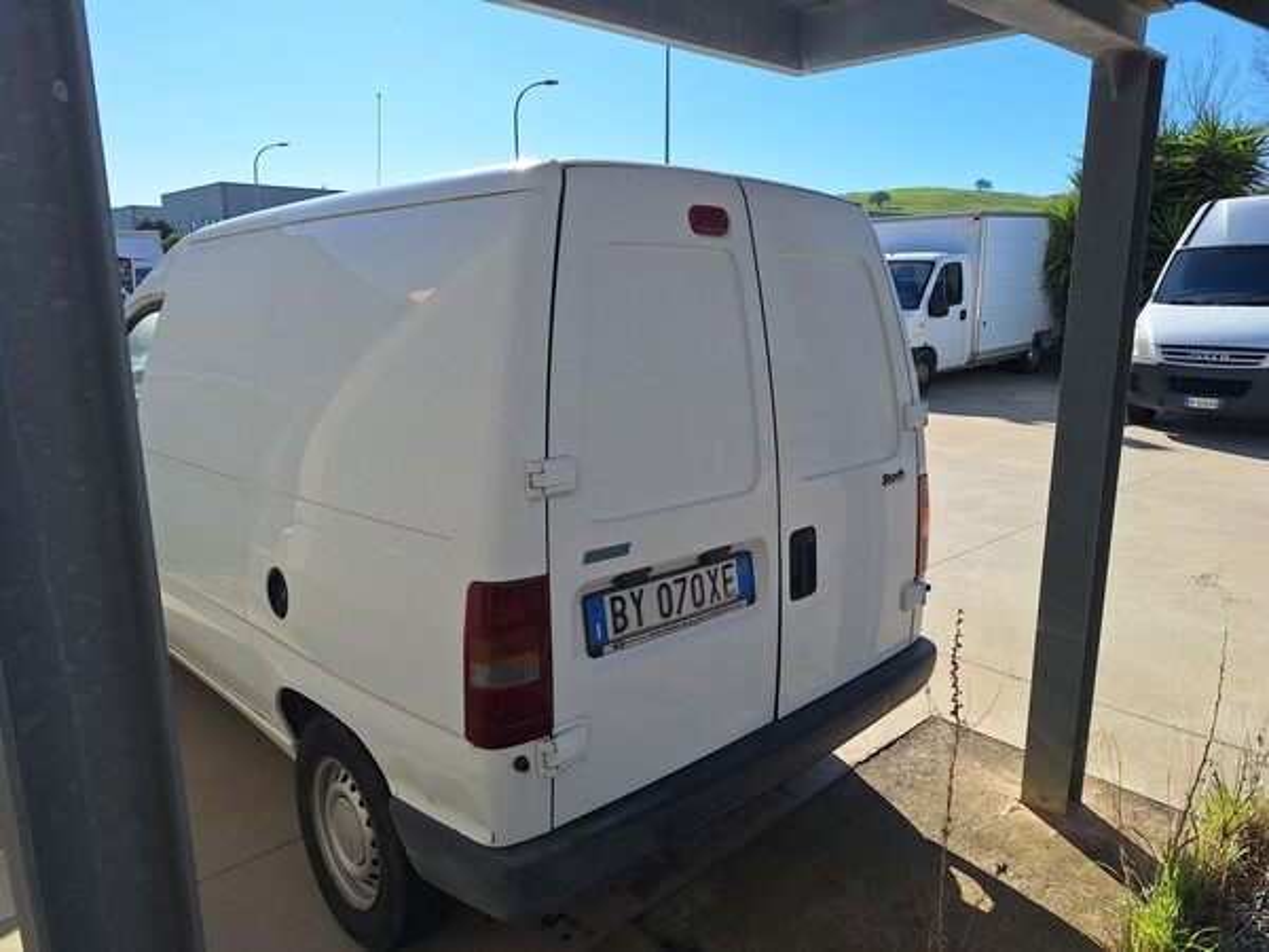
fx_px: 843
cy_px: 476
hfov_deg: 73.9
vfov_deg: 58.9
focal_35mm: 23
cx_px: 634
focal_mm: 5.54
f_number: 1.8
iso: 40
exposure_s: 1/3322
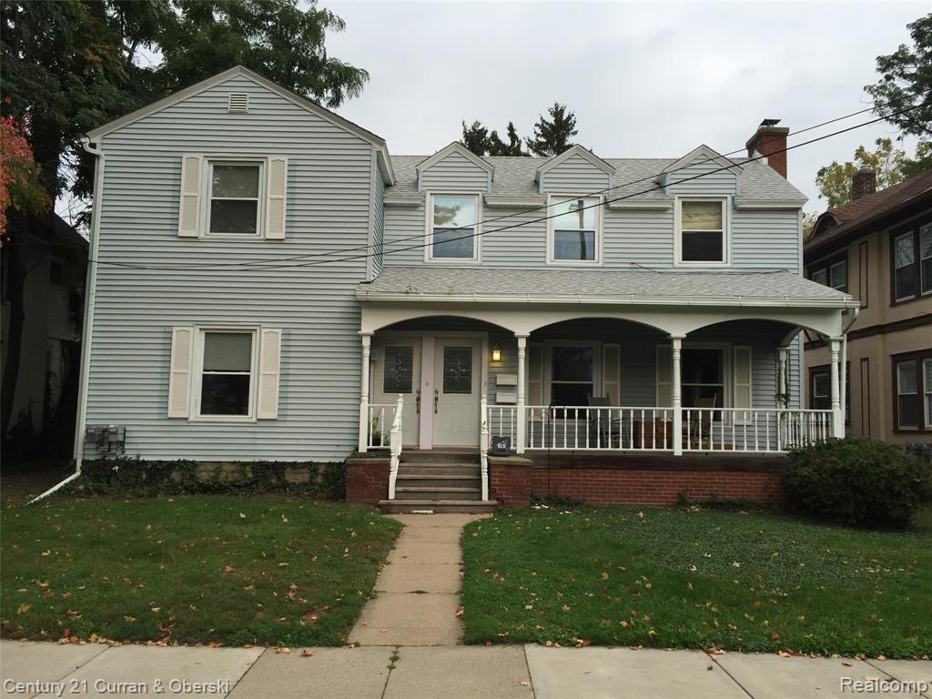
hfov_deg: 61.7
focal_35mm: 29
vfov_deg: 48.2
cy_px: 350
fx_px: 781
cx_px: 466
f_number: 2.2
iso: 32
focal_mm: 4.15
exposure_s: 1/527
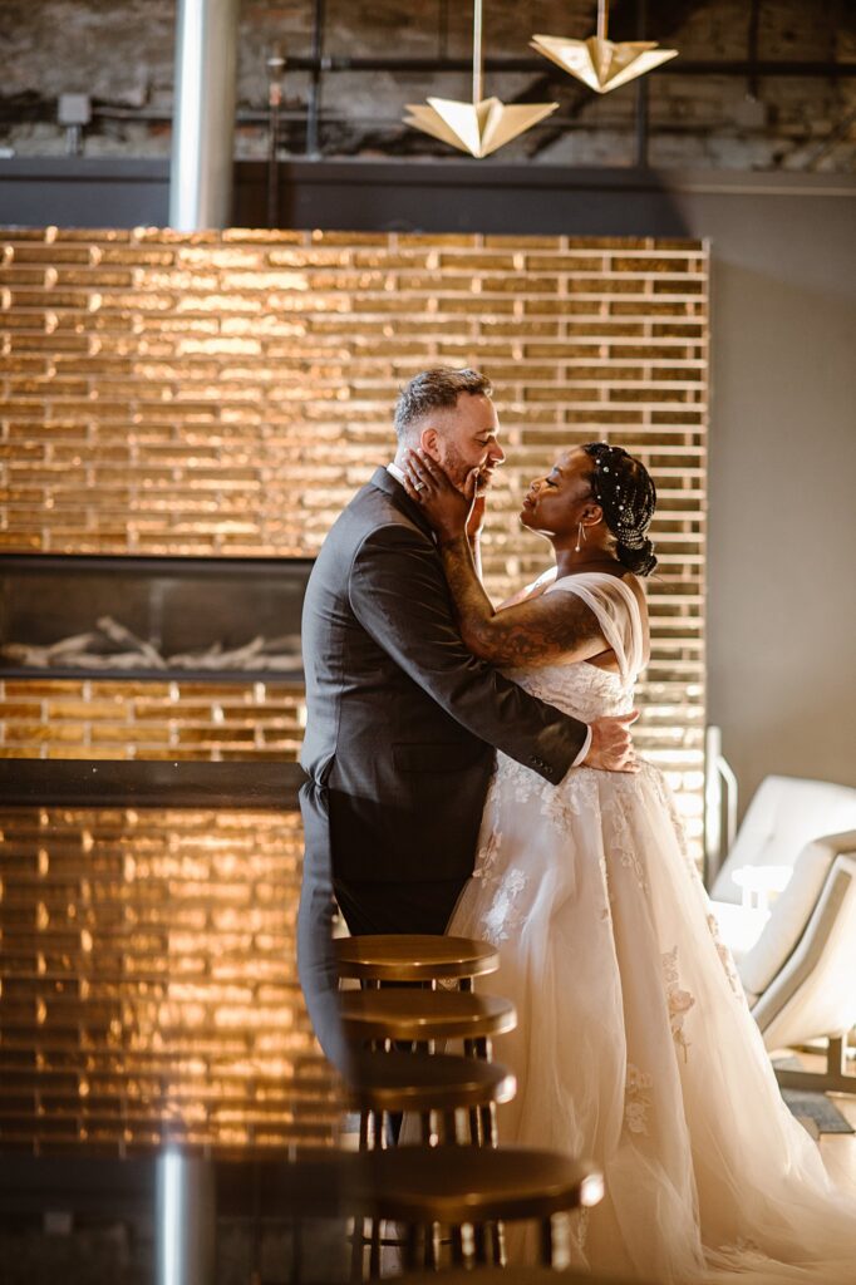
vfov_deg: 23.9
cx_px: 428
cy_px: 642
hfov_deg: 16.1
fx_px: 3033
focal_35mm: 85
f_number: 1.8
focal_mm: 85
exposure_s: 1/250
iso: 1250
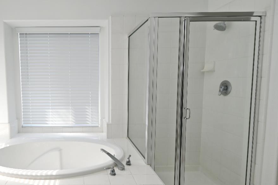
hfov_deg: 70.3
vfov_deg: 53.0
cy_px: 97
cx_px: 80
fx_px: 185
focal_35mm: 24
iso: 110
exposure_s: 1/125
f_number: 5.6
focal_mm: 14
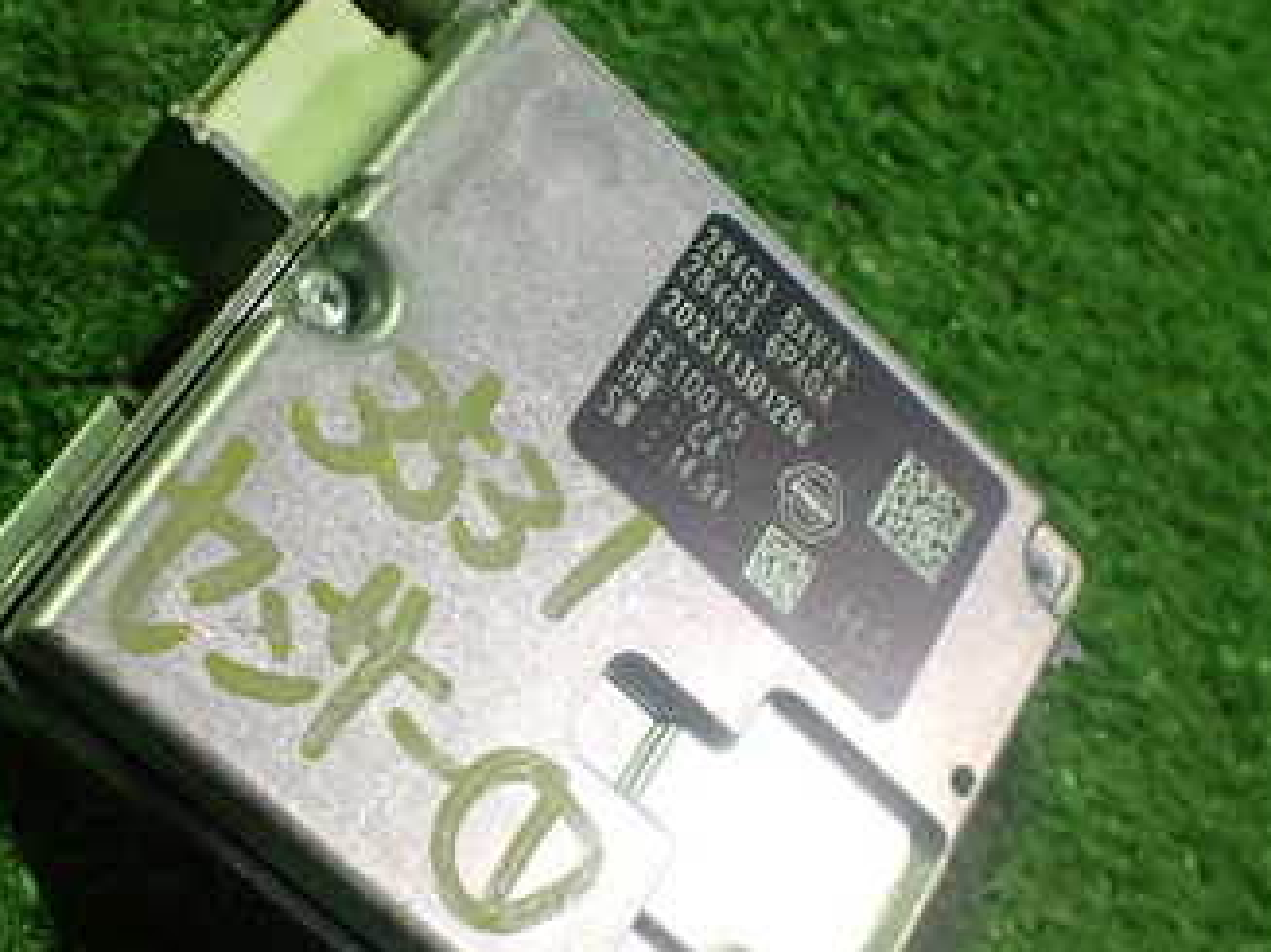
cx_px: 443
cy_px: 587
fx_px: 2019
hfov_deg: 34.7
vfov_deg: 26.5
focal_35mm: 55
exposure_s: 1/80
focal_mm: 5.4
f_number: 2.3
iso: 800
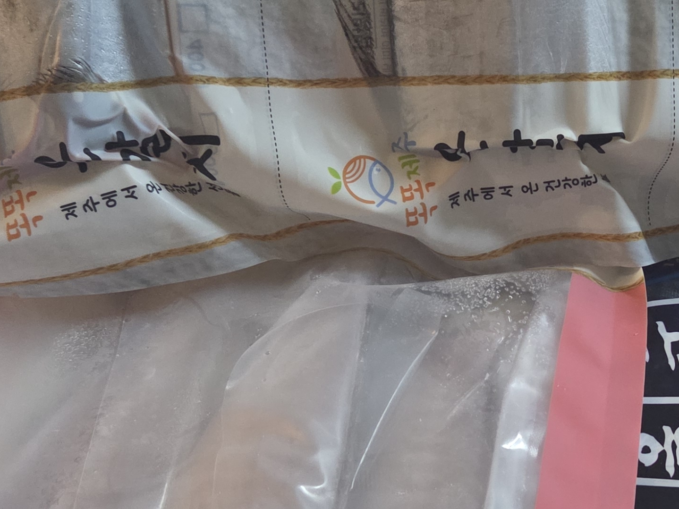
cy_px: 306
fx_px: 1255
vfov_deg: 22.9
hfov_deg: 29.6
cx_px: 533
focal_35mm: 64
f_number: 1.8
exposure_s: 1/120
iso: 1600
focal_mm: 5.4
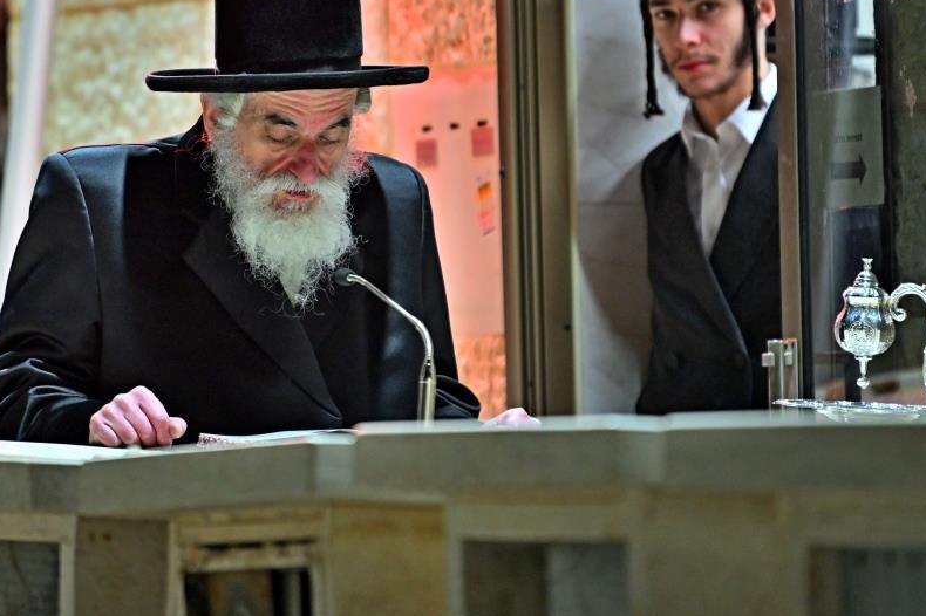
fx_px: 10001
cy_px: 223
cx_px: 348
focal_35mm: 389
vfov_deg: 3.5
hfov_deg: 5.3
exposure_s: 1/250
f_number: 2.8
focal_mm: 200
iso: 1000
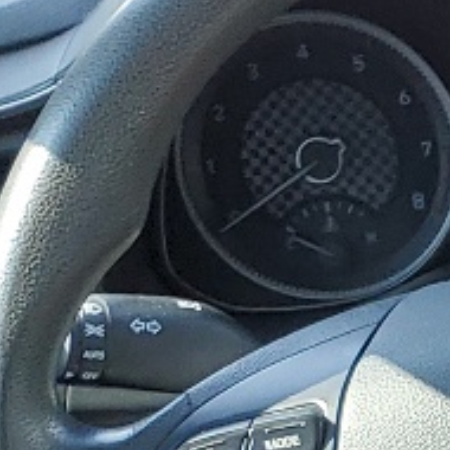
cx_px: 1056
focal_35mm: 194
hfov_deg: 8.3
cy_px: 862
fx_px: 2853
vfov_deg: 8.6
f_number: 1.5
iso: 50
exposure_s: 1/147
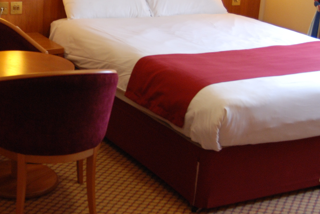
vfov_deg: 19.2
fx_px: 632
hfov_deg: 27.8
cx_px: 63
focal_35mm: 71
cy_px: 66
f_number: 3.5
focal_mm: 18
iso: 400
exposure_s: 1/20
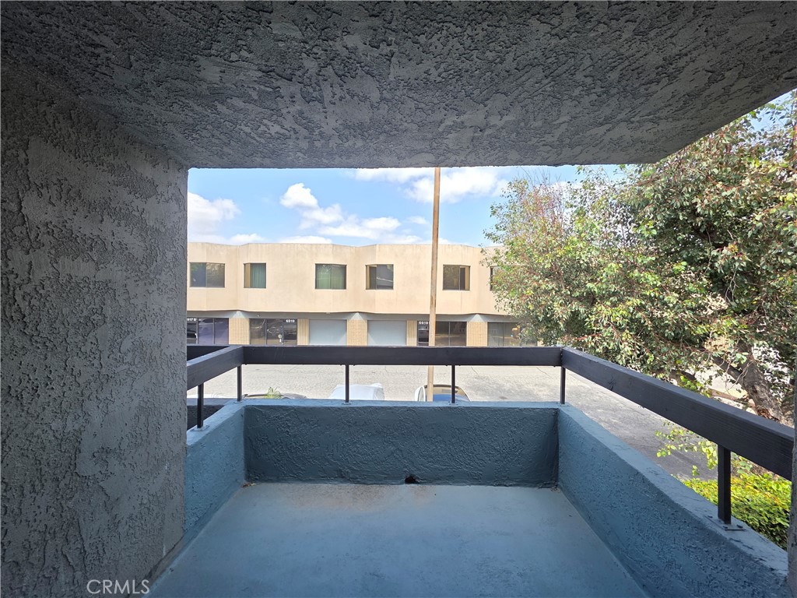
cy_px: 299
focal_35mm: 13
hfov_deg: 106.2
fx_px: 299
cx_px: 398
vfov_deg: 89.9
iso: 40
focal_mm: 2.2
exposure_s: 1/396
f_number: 1.9
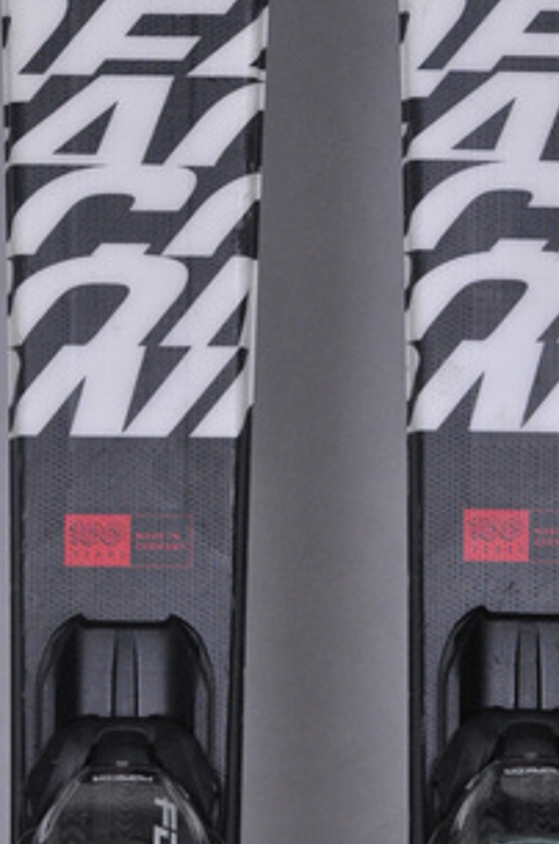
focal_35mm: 233
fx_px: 5445
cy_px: 382
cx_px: 328
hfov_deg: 5.9
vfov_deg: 8.9
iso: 3200
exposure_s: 1/125
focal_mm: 105
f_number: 11
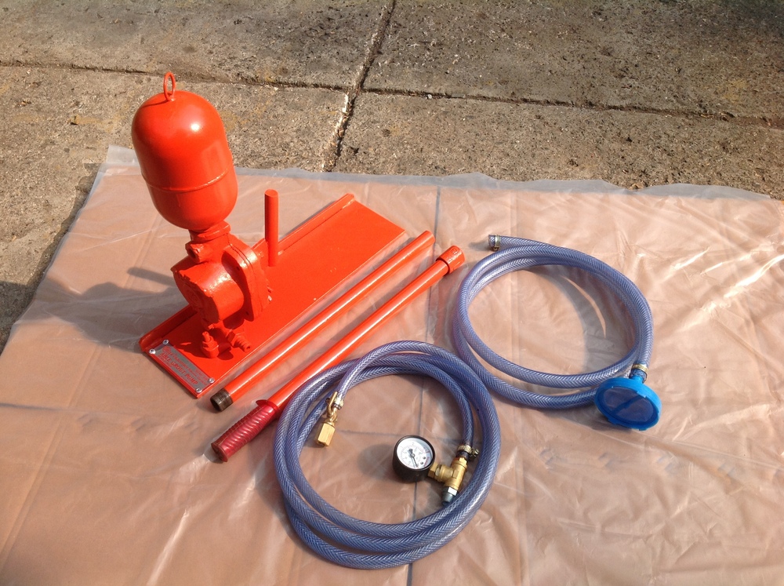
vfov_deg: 40.6
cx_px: 392
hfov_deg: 52.7
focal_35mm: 35
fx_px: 792
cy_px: 293
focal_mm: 4.28
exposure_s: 1/1259
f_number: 2.4
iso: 50
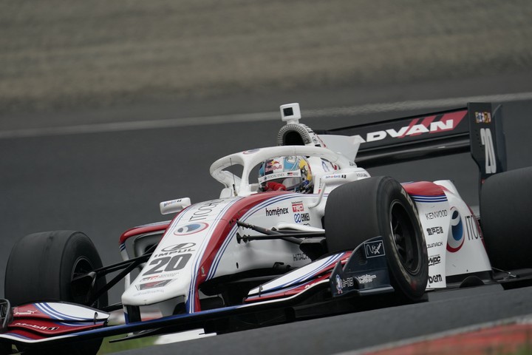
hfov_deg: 3.4
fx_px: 8866
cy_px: 178
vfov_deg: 2.3
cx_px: 266
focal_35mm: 600
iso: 320
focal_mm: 600
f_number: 6.3
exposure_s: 1/800
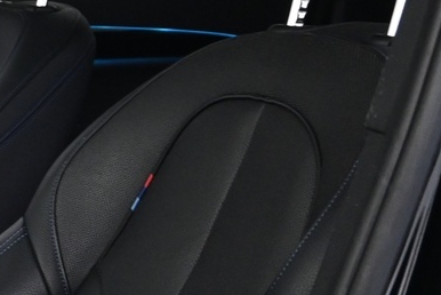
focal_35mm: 110
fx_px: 1349
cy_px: 306
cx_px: -258
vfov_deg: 12.3
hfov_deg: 16.6
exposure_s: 1/13
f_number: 3.5
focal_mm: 17.5
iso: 1600
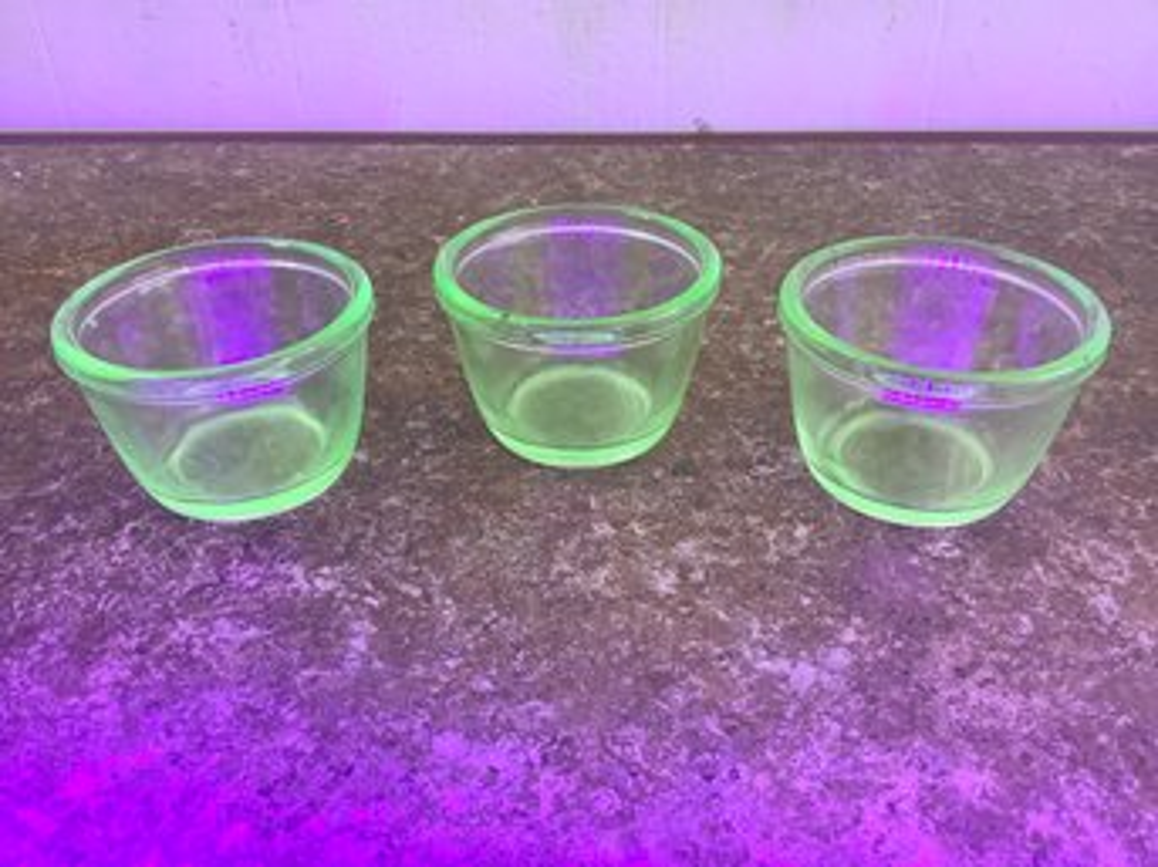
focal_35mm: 31
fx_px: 1037
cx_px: 579
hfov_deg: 58.4
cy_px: 434
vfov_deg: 45.4
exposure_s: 1/60
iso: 64
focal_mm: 3.3
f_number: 2.4
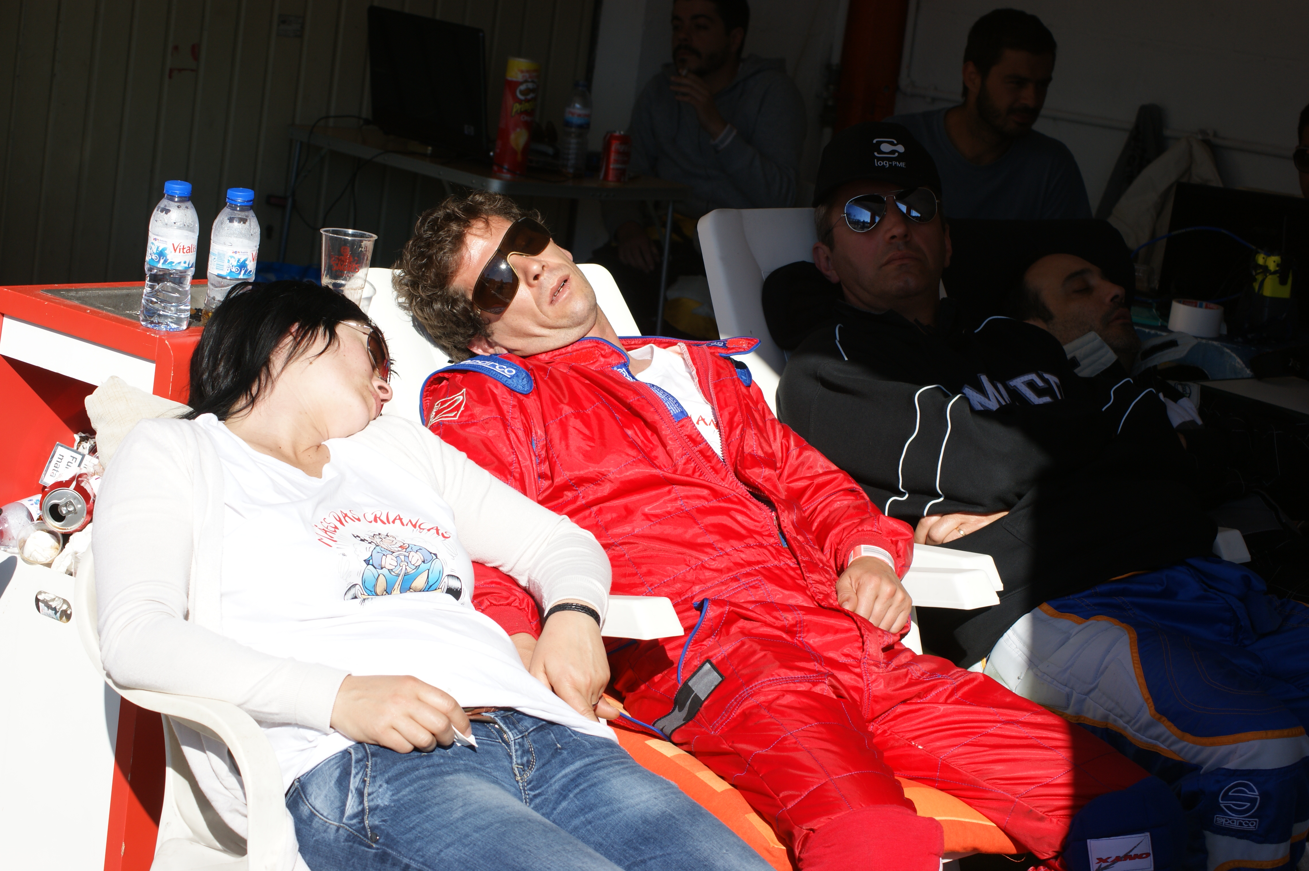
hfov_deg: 24.6
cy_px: 436
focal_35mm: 82
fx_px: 2998
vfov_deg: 16.5
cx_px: 654
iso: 100
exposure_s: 1/320
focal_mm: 55
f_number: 7.1
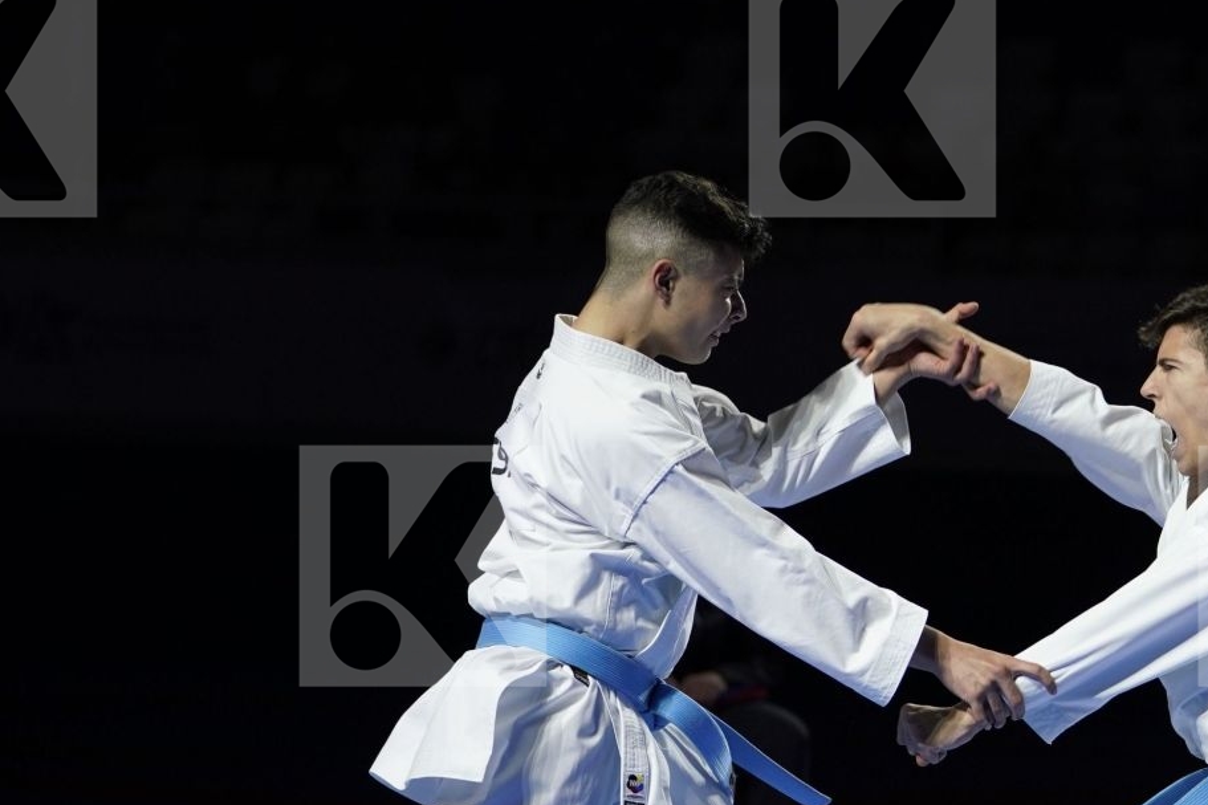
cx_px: 873
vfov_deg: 8.1
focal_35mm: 170
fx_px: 5703
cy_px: 566
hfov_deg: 12.1
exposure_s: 1/500
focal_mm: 86
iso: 500
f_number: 2.8
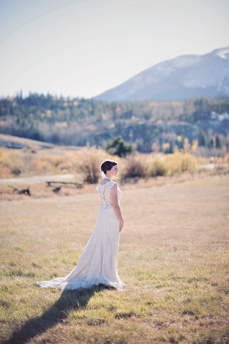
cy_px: 172
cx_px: 114
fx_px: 810
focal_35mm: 85
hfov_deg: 16.1
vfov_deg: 23.9
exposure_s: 1/2000
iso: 200
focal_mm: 85
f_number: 2
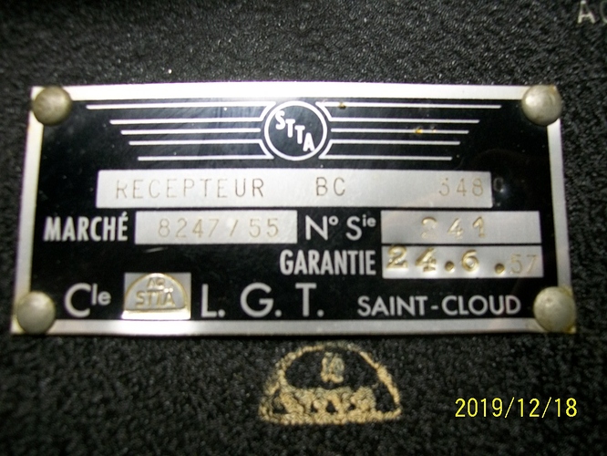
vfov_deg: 39.7
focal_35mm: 36
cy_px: 228
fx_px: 631
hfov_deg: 51.3
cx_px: 304
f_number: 2.7
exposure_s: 1/30
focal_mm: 6
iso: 87
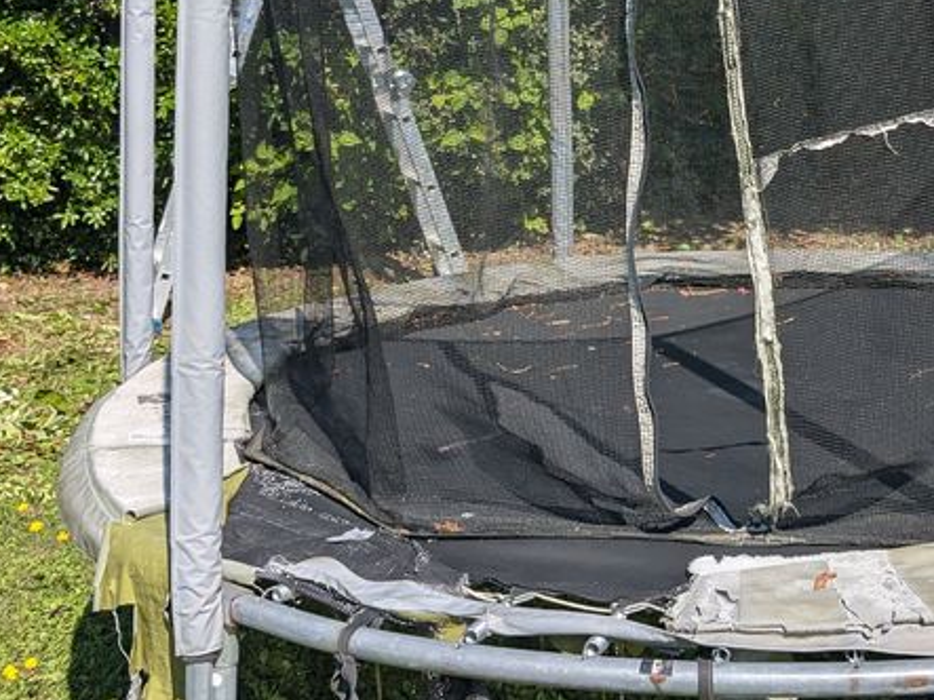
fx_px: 1645
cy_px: 51
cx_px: 717
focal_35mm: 61
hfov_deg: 31.1
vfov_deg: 23.3
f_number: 1.73
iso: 56
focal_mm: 4.38
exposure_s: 1/2924
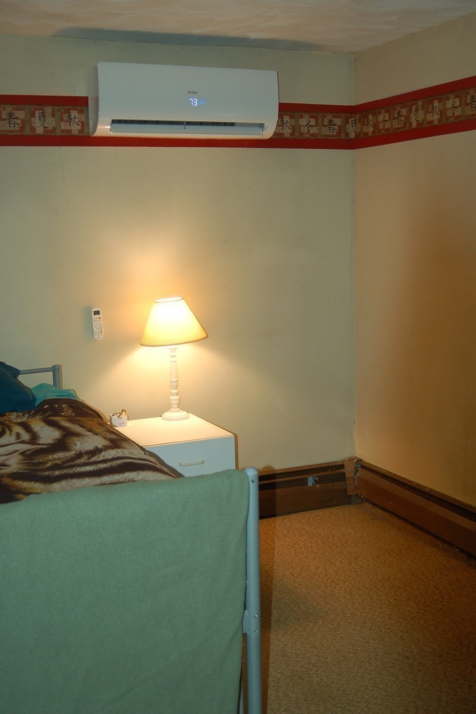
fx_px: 853
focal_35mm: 43
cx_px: 234
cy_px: 360
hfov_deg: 31.2
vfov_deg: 45.4
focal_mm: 28
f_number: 3.3
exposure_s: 1/60
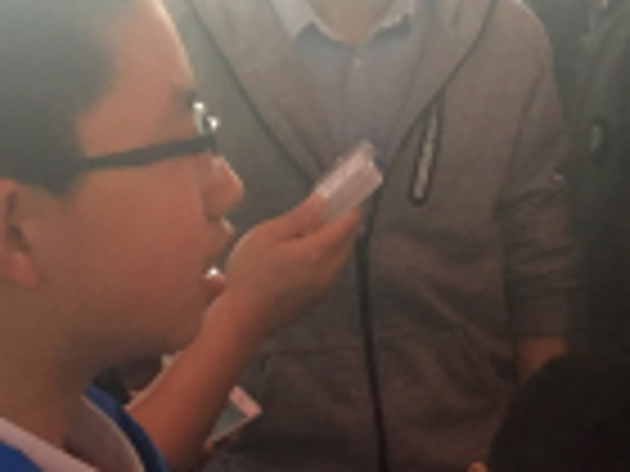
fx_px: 2075
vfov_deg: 12.9
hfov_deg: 16.9
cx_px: 630
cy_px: 456
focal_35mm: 114
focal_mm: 4.15
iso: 200
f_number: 2.2
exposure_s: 1/33
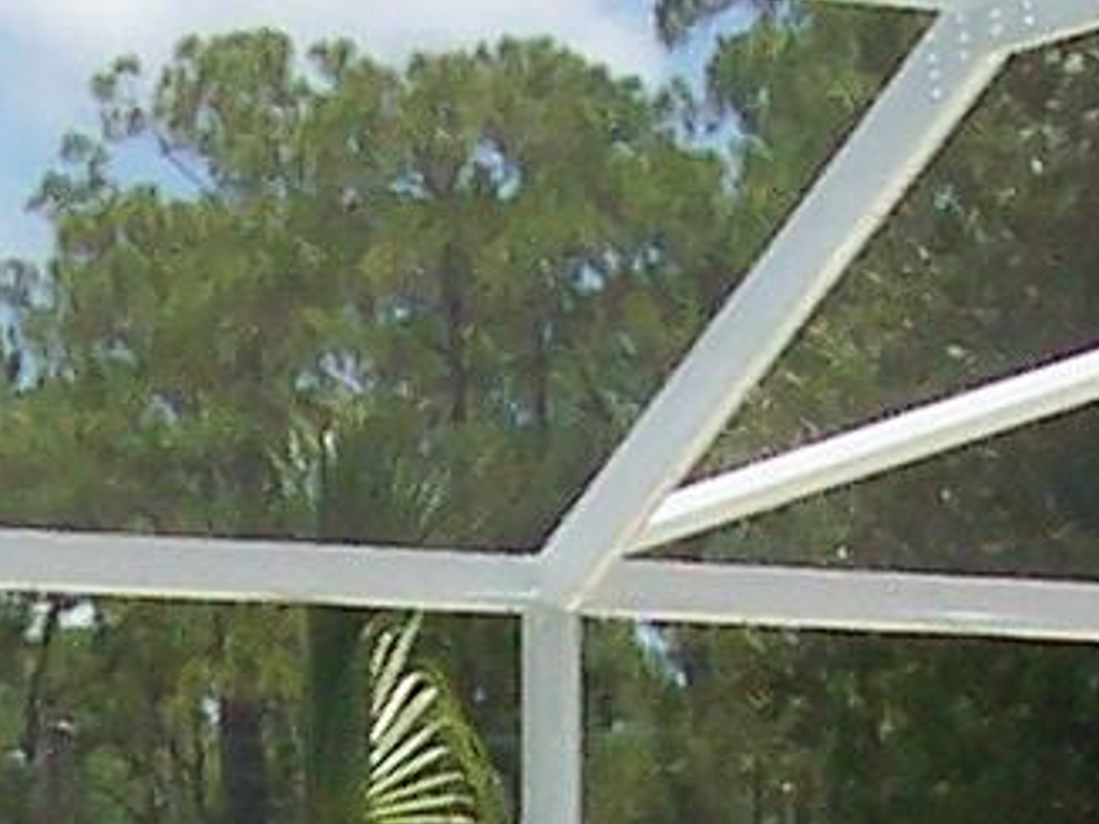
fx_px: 7299
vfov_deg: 6.3
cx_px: 316
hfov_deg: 8.6
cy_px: 1648
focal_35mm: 230
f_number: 5.6
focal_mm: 5.6
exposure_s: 1/500
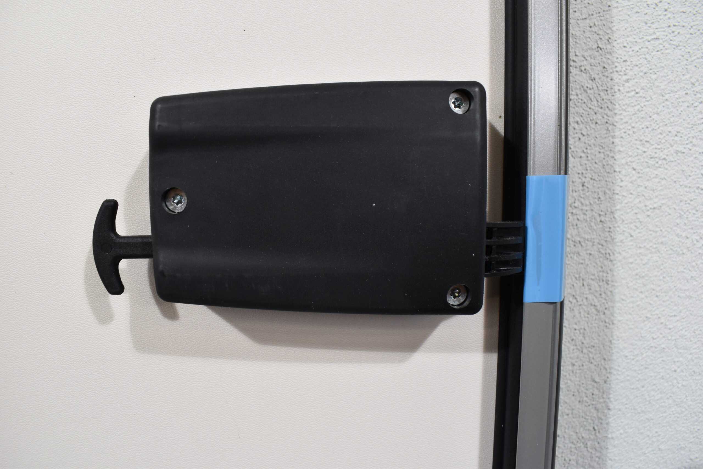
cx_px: 352
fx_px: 527
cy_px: 234
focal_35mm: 27
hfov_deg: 67.4
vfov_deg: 47.9
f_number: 7.1
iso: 400
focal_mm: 18
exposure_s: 1/60
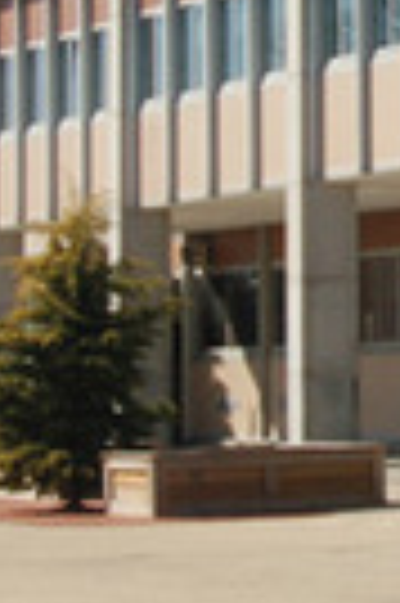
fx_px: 3358
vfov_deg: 10.2
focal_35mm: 201
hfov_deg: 6.7
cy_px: 50
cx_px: 697
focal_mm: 28
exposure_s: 1/160
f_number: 18
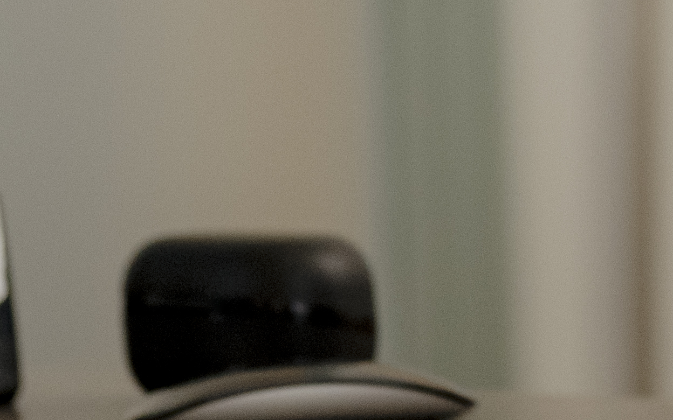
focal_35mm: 337
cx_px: 738
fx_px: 6181
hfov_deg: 6.2
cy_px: -572
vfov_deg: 3.8
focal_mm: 50
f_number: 2.2
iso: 640
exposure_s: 1/800
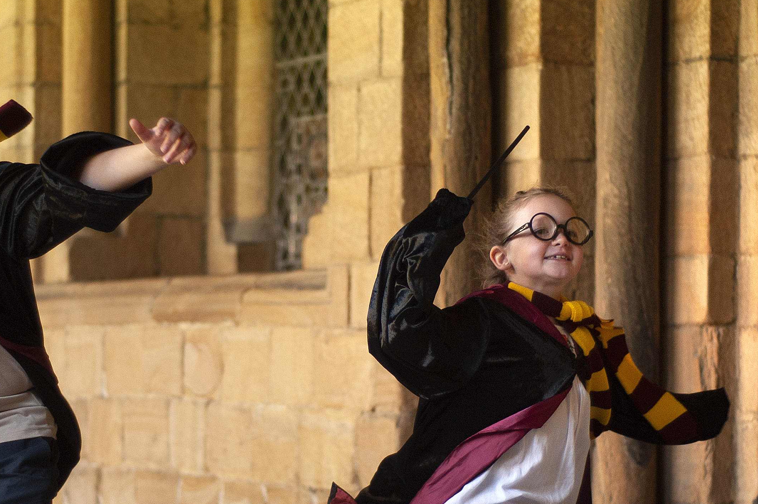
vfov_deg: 13.6
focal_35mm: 100
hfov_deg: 20.4
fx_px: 2104
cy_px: 403
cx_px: 389
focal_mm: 50
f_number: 1.8
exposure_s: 1/500
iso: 640
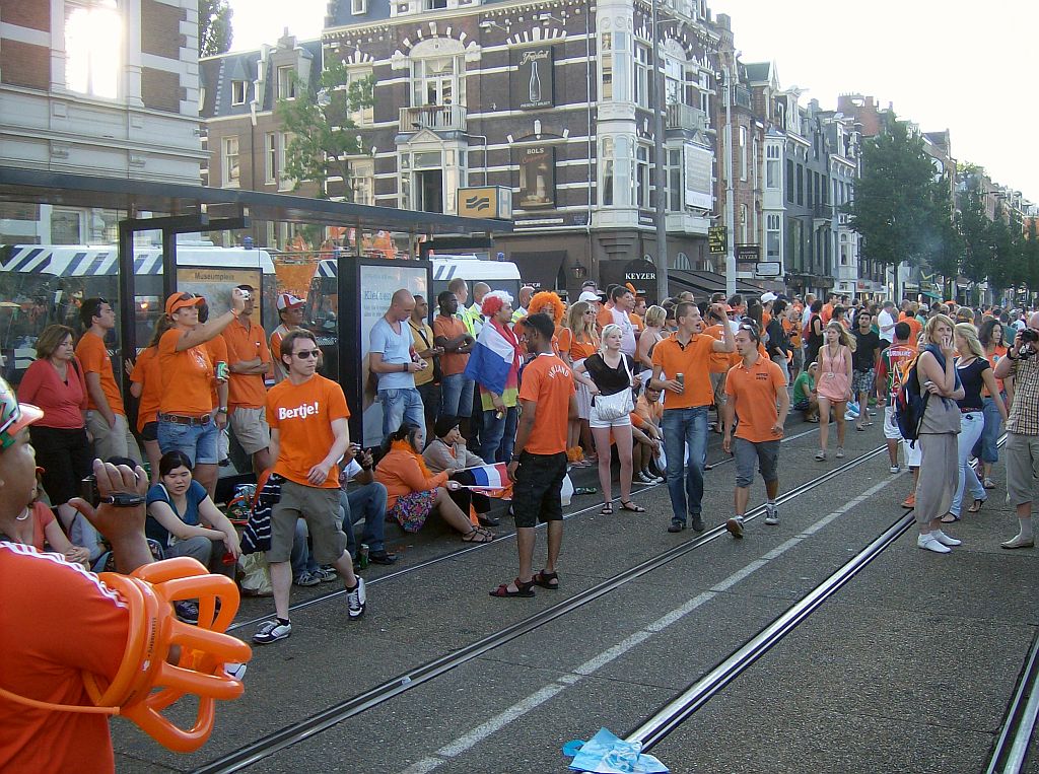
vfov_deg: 37.6
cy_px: 387
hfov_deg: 49.1
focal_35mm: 38
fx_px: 1138
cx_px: 520
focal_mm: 6.4
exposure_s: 1/254
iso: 100
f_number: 2.9
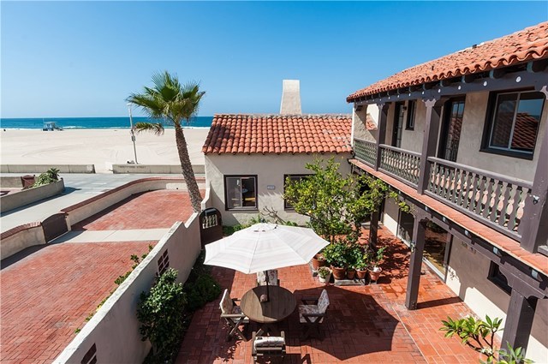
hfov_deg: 90.1
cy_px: 182
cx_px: 274
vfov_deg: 67.2
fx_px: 274
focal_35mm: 18
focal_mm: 12
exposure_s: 1/400
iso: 200
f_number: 13
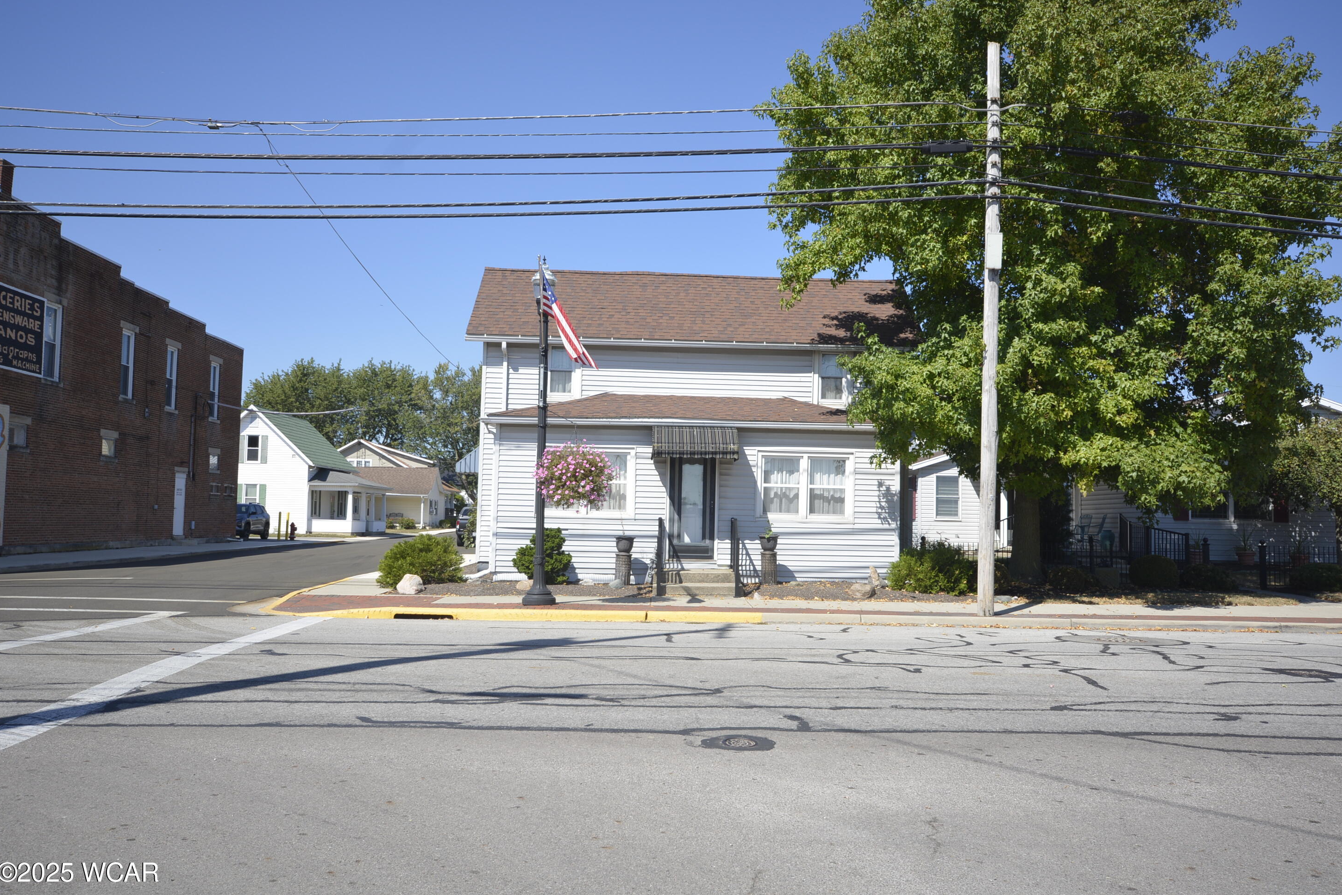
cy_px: 452
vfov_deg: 42.3
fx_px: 1156
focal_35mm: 31
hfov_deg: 60.3
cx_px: 688
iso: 125
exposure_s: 1/250
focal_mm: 20
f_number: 8
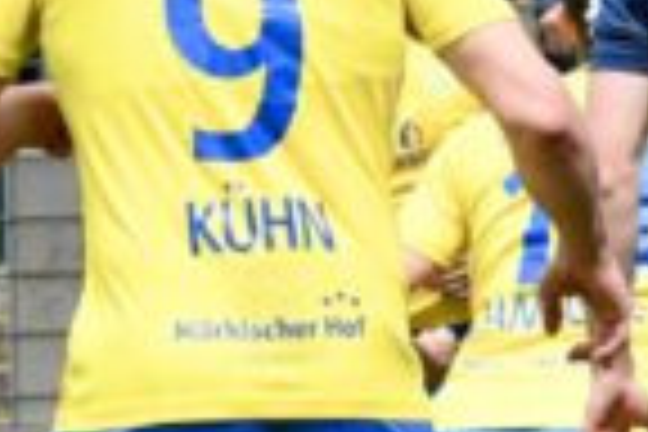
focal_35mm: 854
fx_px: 15371
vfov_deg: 1.6
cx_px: 432
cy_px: 191
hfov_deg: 2.4
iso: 1250
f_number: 8
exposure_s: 1/1600
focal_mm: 120
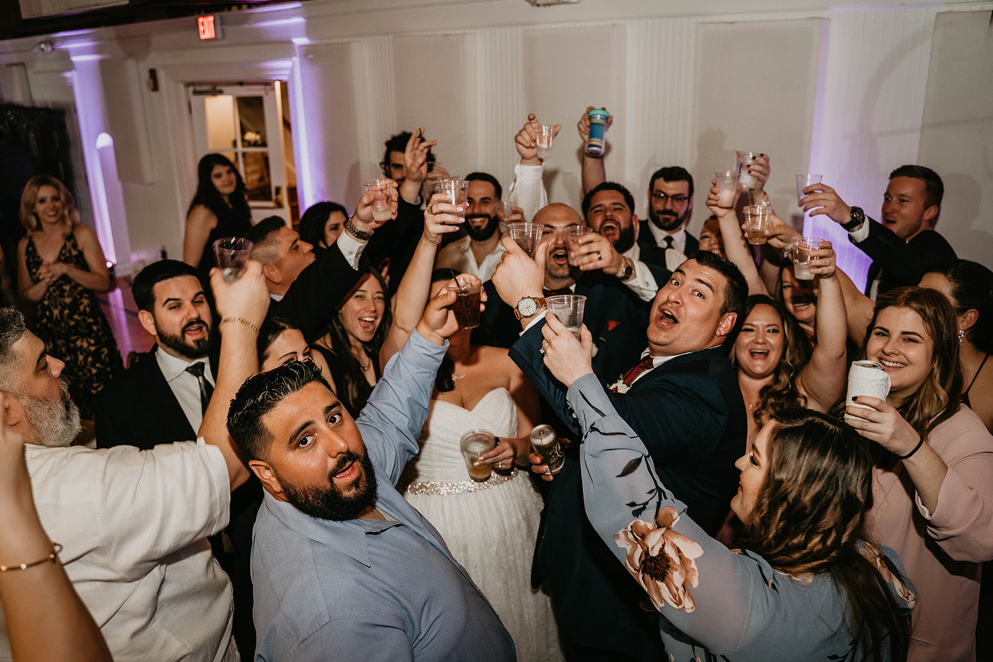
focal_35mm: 28
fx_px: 772
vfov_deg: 46.4
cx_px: 496
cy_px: 331
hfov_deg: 65.5
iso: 800
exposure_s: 1/80
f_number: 3.5
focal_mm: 28
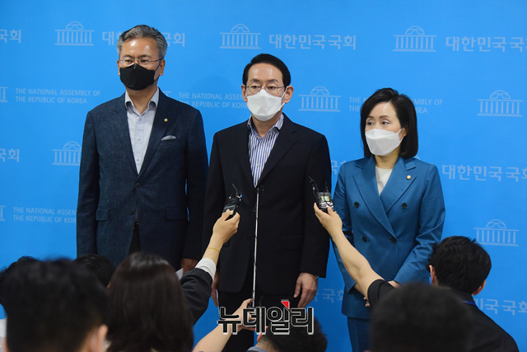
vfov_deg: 11.4
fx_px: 1757
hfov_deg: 17.1
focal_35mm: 120
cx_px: 264
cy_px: 176
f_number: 4.8
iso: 2500
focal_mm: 120
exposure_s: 1/400
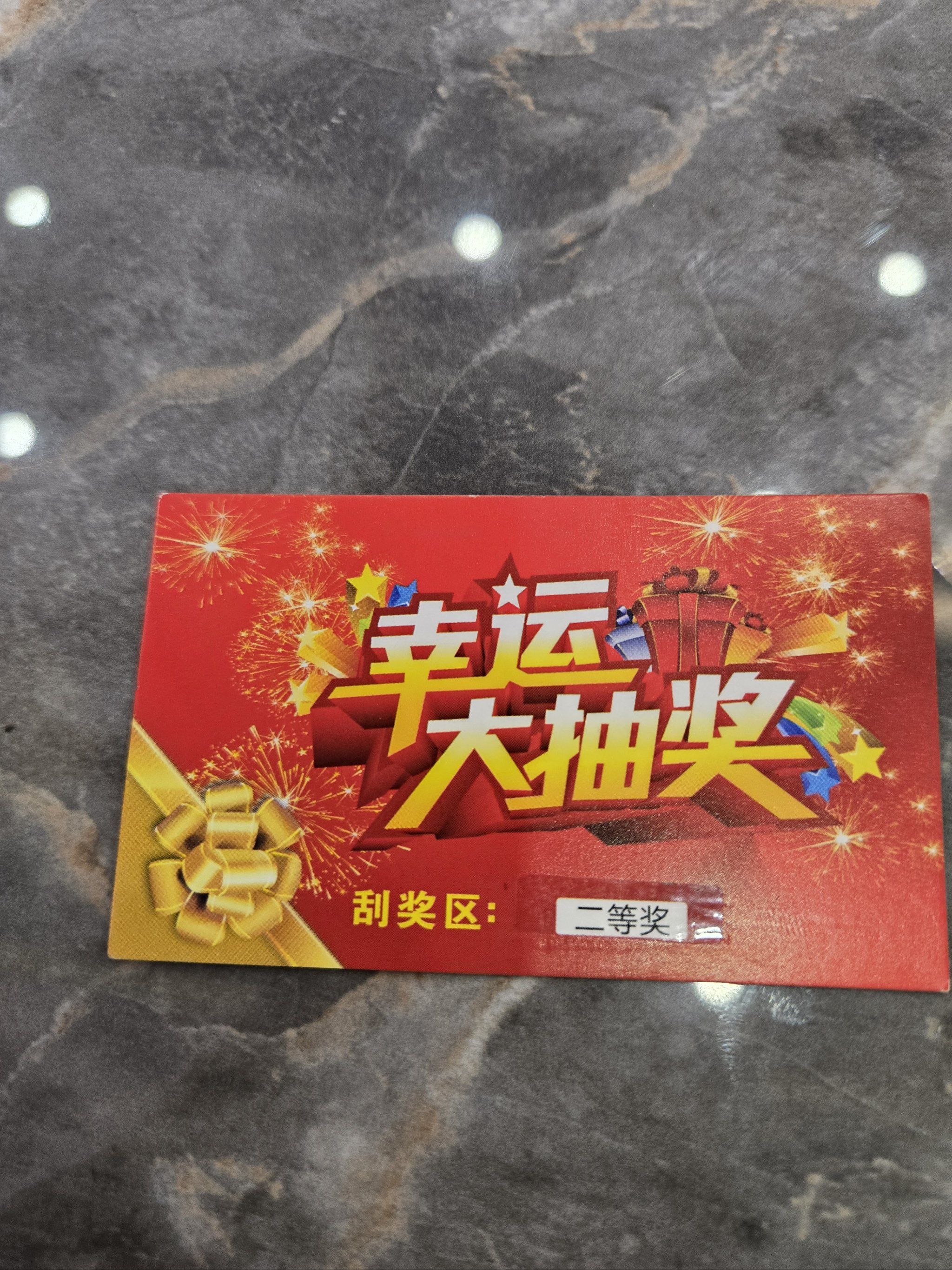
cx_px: 476
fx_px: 843
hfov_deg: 58.9
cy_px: 635
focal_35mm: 23
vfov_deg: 73.9
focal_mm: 5.4
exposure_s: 1/100
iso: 250
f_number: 1.8
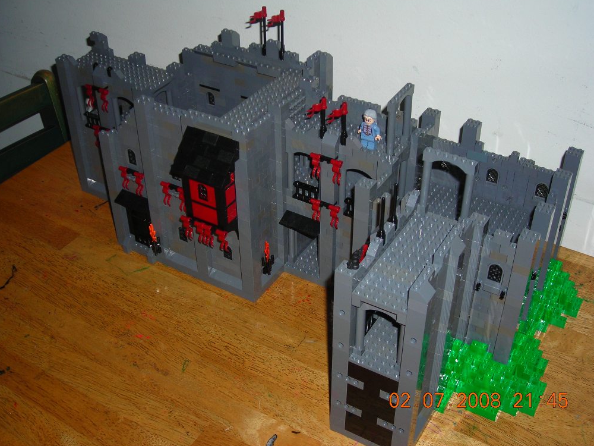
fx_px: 721
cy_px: 219
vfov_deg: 34.3
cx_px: 301
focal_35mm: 42
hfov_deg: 44.8
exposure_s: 1/60.1
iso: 50
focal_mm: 6.8
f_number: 3.3
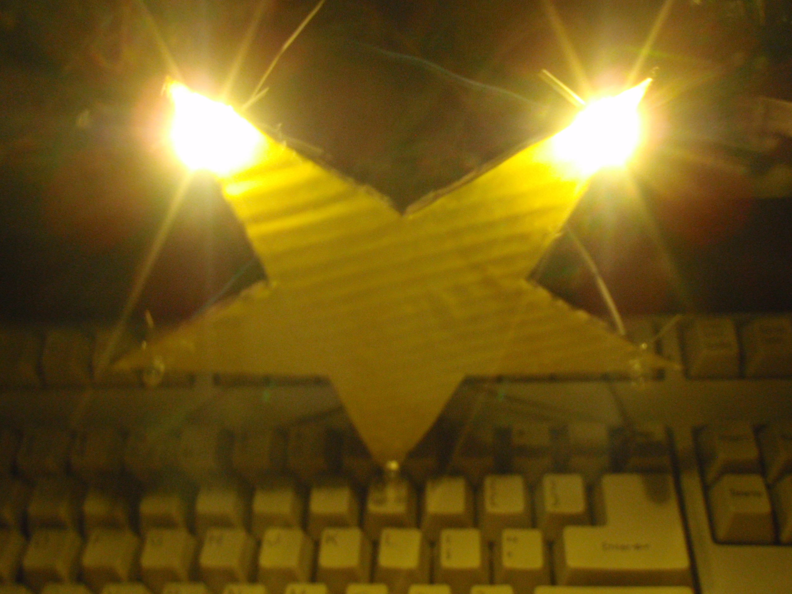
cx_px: 396
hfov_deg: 51.4
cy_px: 297
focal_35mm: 36
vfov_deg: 39.7
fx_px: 824
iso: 400
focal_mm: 6.53
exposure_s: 1/4
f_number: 4.1
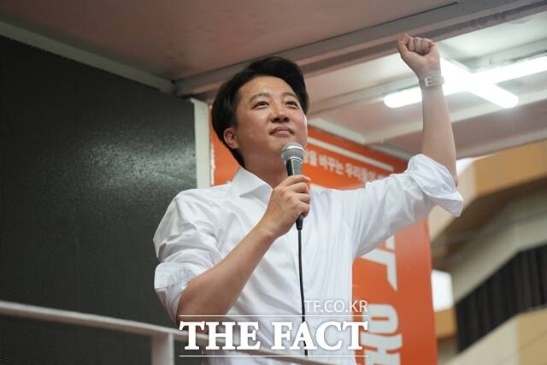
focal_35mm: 105
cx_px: 274
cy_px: 182
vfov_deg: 13.0
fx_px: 1596
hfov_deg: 19.5
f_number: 4
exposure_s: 1/160
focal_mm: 105
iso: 500
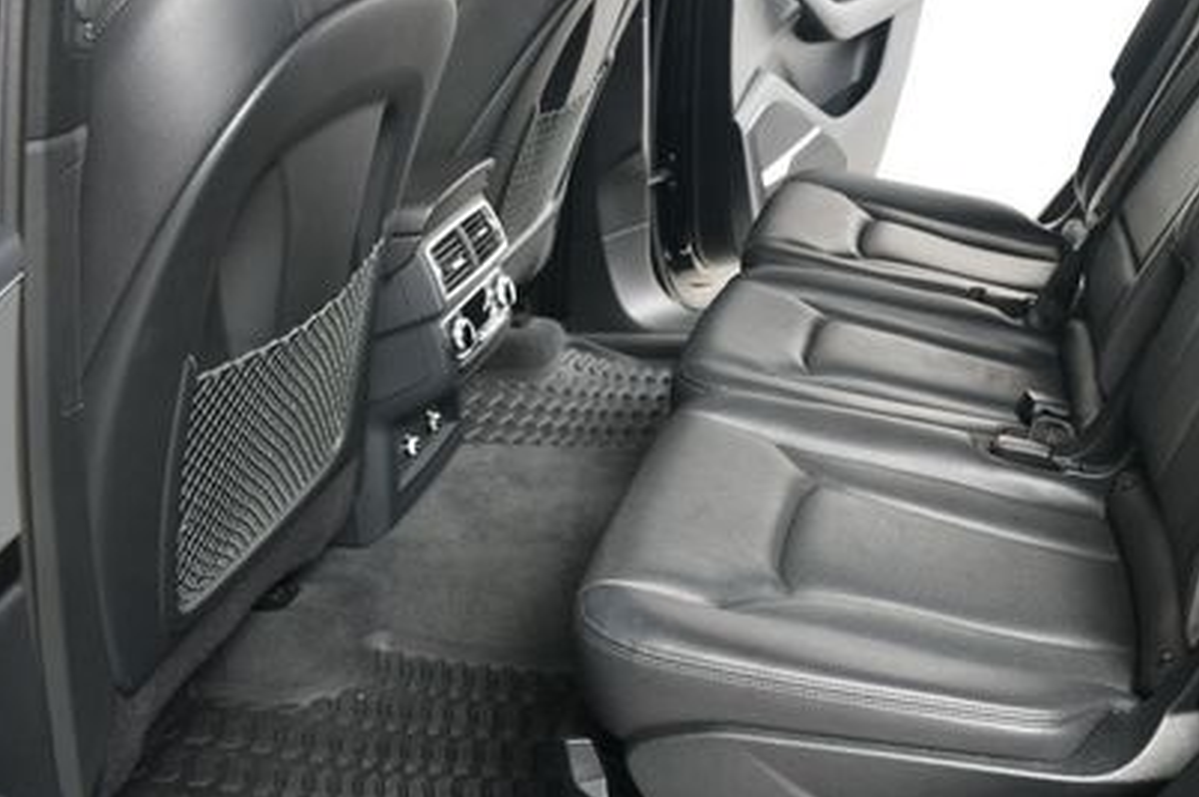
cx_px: 919
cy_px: 272
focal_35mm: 43
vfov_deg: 30.9
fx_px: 1430
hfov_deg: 43.8
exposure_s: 1/160
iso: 100
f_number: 4
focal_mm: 18
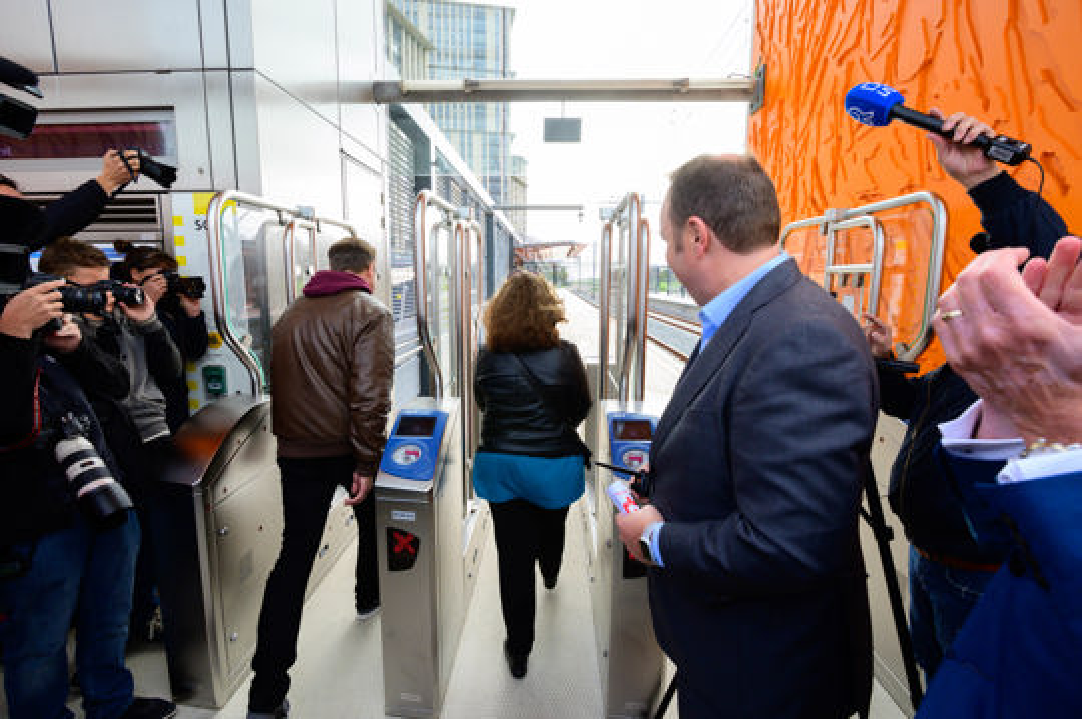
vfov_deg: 73.6
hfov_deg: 96.8
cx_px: 541
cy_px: 360
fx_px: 480
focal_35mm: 16
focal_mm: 16
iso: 1600
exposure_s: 1/640
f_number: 7.1
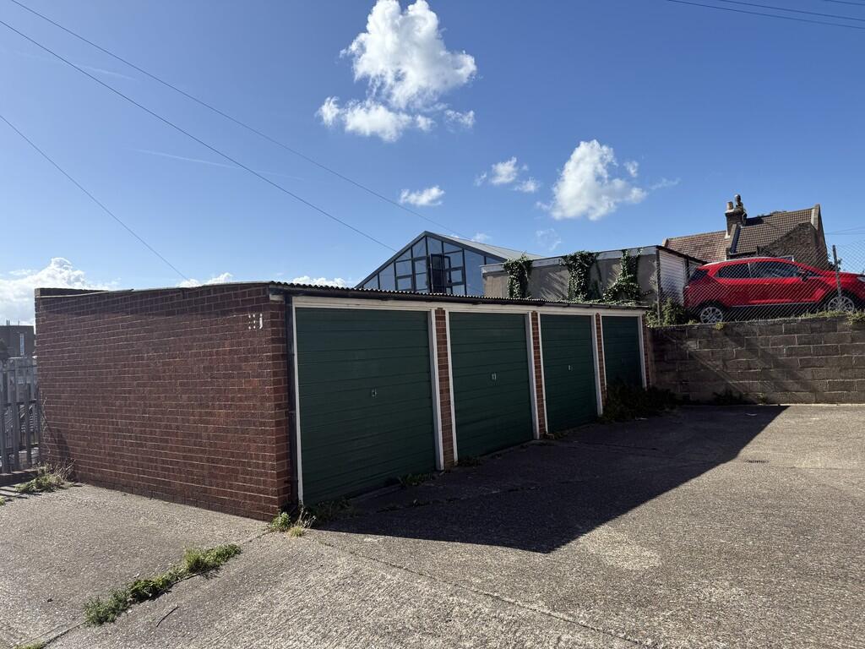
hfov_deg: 71.6
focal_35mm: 24
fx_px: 600
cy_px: 324
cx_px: 432
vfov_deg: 56.8
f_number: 1.78
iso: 80
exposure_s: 1/5714
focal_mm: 6.76
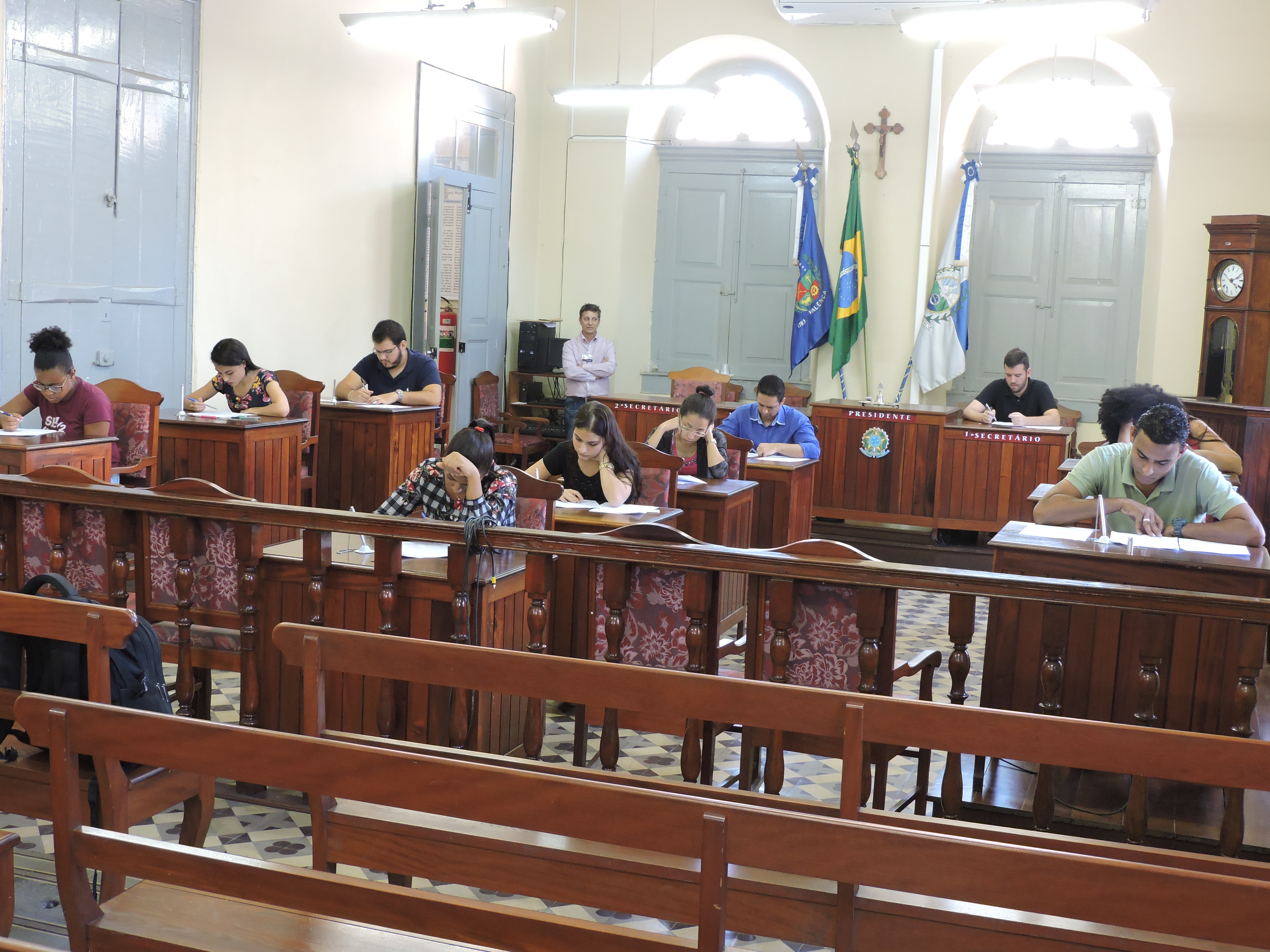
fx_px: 1578
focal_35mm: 43
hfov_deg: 43.9
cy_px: 476
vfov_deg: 33.6
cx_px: 635
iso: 400
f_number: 3.4
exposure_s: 1/15
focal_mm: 7.7
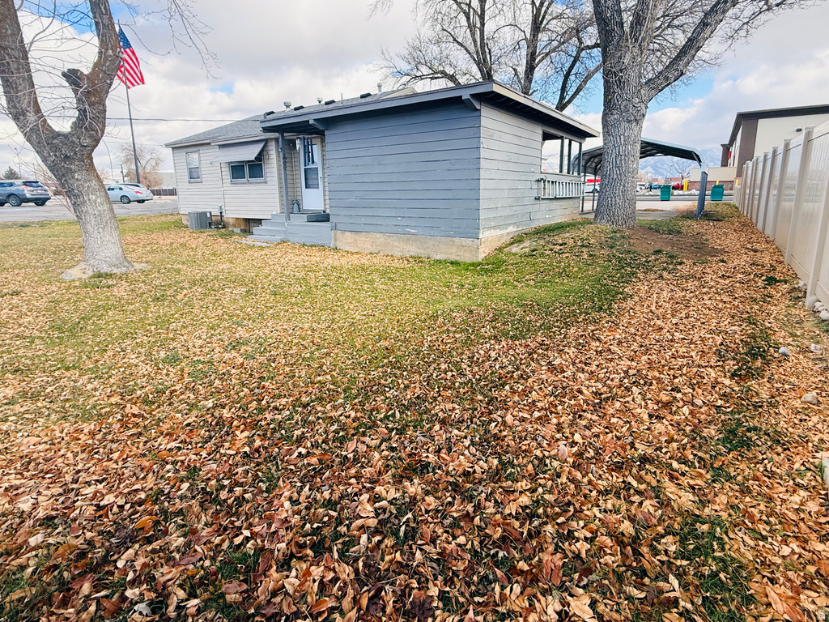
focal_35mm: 14
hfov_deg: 102.1
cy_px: 311
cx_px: 414
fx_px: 335
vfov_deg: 85.7
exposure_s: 1/445
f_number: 2.2
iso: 64
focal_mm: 2.22
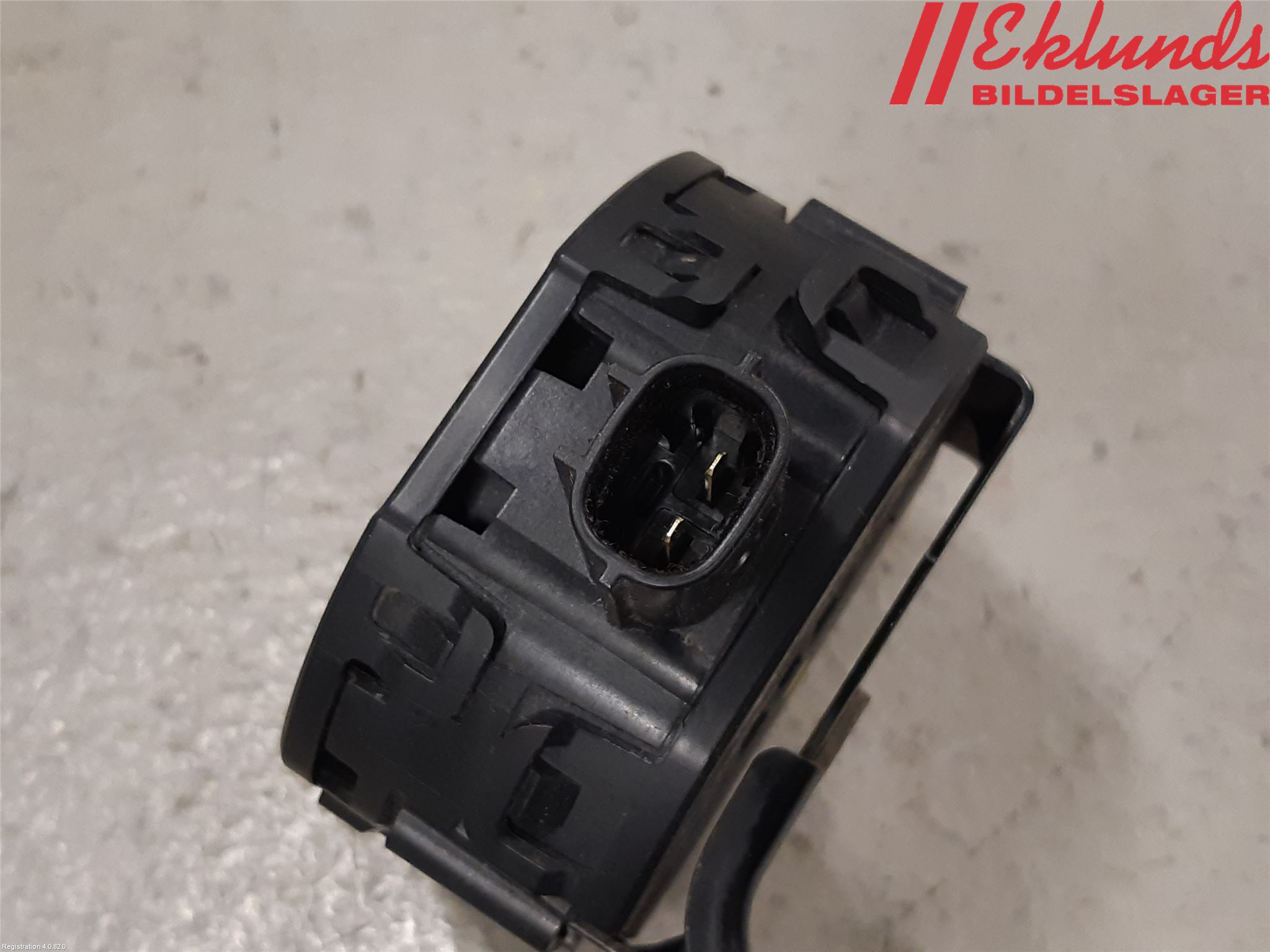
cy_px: 476
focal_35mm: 26
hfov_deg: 67.3
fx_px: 954
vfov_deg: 53.1
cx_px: 635
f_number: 1.7
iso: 160
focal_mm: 3.93
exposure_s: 1/60
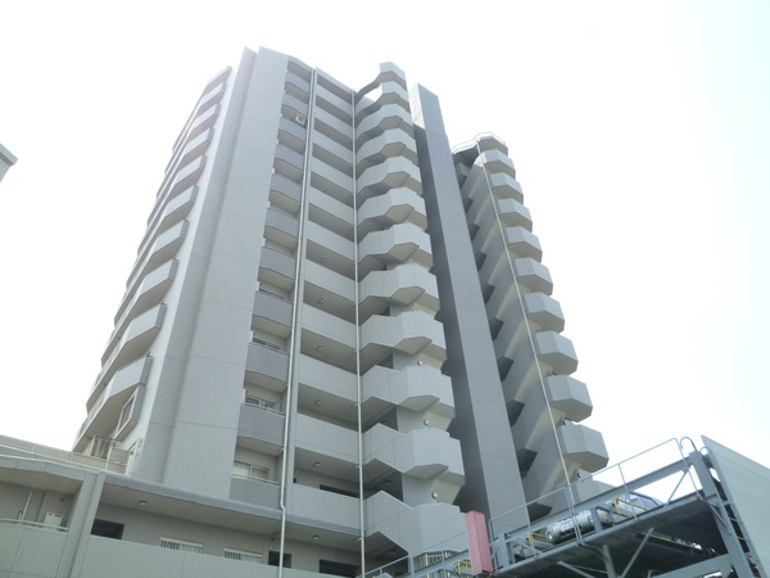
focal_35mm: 25
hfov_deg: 69.4
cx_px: 385
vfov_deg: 54.9
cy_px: 289
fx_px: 556
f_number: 4
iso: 125
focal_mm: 4.5
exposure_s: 1/320
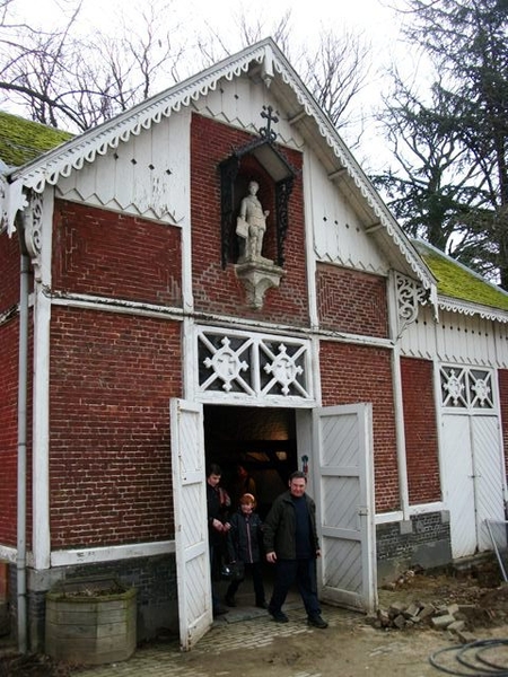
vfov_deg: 56.8
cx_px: 254
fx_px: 626
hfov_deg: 44.2
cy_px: 338
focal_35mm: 32
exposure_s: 1/250
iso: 80
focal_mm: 5.7
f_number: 2.9
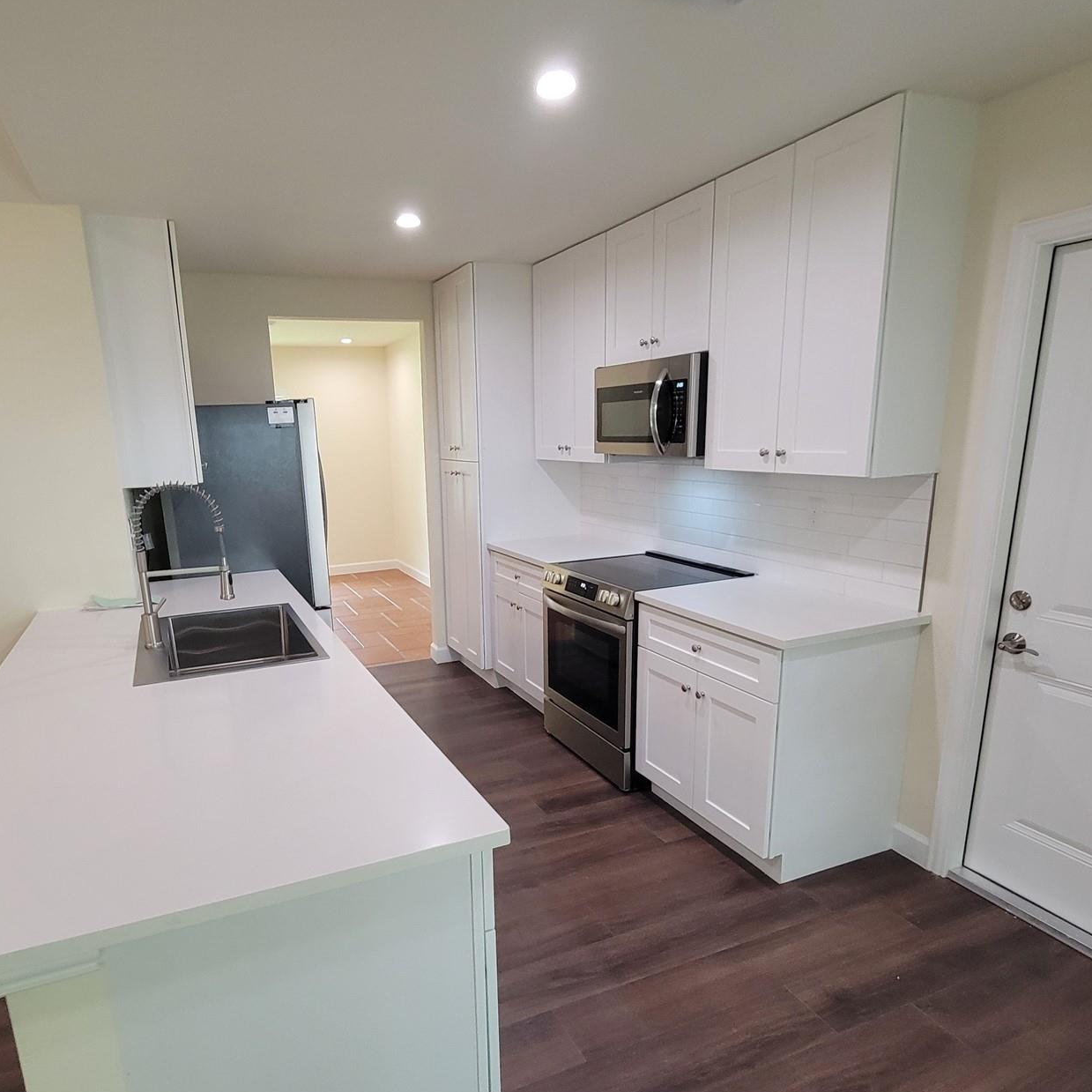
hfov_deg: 77.2
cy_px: 612
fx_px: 678
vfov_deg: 77.4
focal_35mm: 19
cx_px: 463
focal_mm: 2.2
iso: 250
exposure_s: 1/60
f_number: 2.2
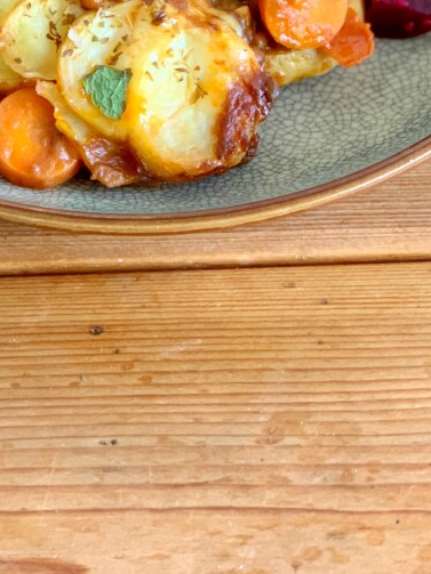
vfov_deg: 15.4
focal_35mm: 124
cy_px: -78
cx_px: 114
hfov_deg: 11.9
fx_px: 2059
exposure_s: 1/63
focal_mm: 6
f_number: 2.4
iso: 125
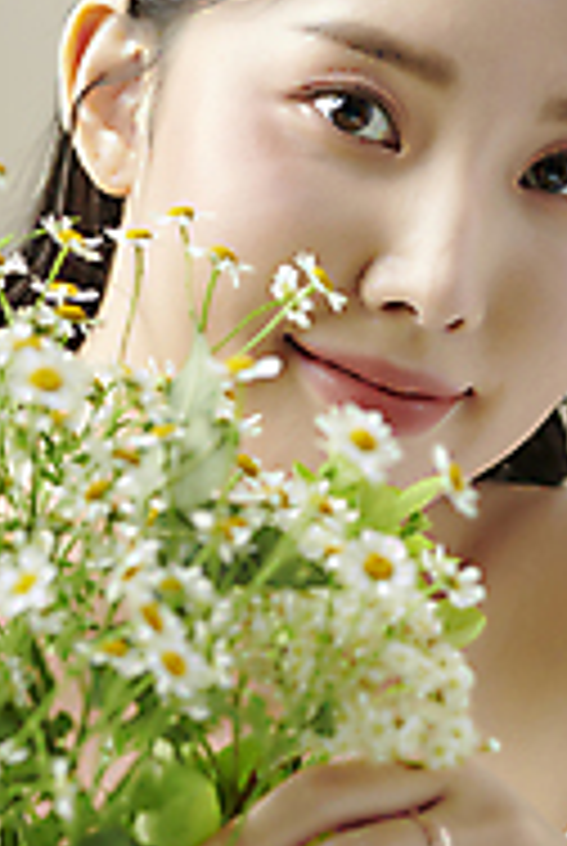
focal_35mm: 223
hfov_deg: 6.2
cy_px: 400
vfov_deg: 9.2
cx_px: 335
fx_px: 5249
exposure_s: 1/125
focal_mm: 105
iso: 64
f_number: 7.1
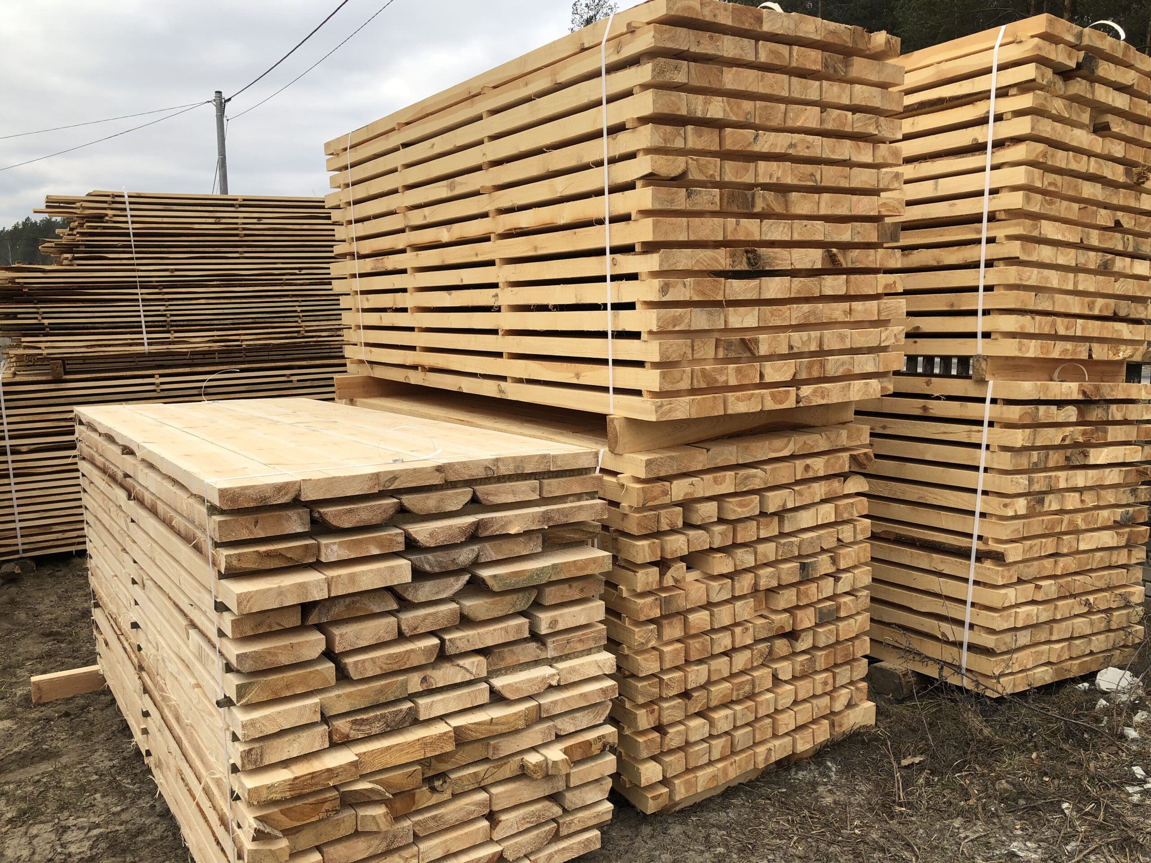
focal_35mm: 28
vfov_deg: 49.7
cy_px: 432
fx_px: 931
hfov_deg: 63.4
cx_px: 576
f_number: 1.8
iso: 20
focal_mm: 4
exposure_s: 1/444
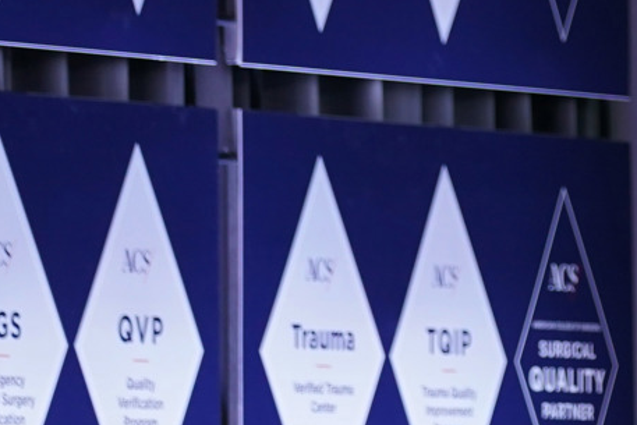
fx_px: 11221
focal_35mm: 634
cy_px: -106
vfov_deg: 2.2
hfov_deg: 3.2
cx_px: 974
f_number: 2.8
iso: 1000
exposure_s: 1/250
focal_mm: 151
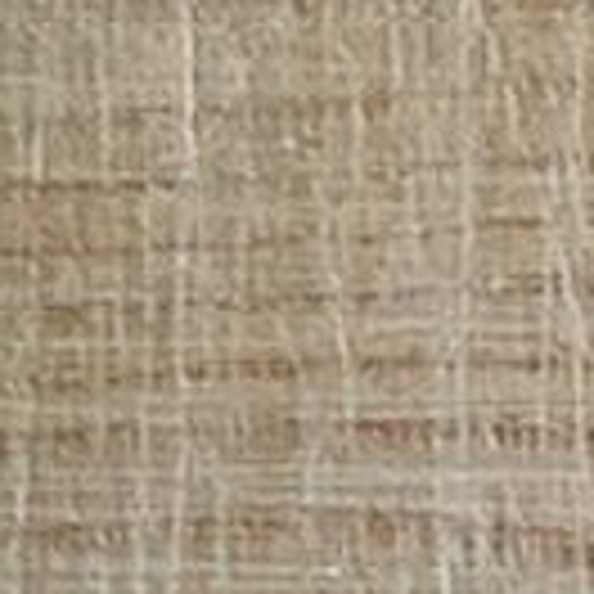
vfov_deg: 10.8
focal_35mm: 149
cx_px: 1397
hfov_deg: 10.3
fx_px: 2893
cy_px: 1174
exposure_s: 1/32
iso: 400
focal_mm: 4.25
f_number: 1.8
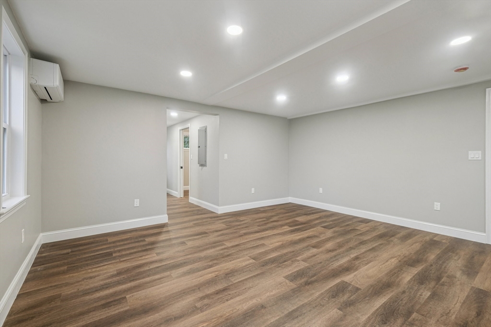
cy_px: 164
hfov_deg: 100.4
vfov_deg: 77.3
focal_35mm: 15
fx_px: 205
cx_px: 246
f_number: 5.6
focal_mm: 10
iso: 400
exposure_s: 1/10
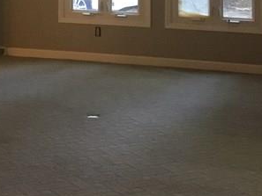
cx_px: 44
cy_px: -104
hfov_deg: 18.2
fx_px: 810
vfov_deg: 13.0
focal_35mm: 107
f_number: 2.4
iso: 160
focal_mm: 3.3
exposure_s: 1/30
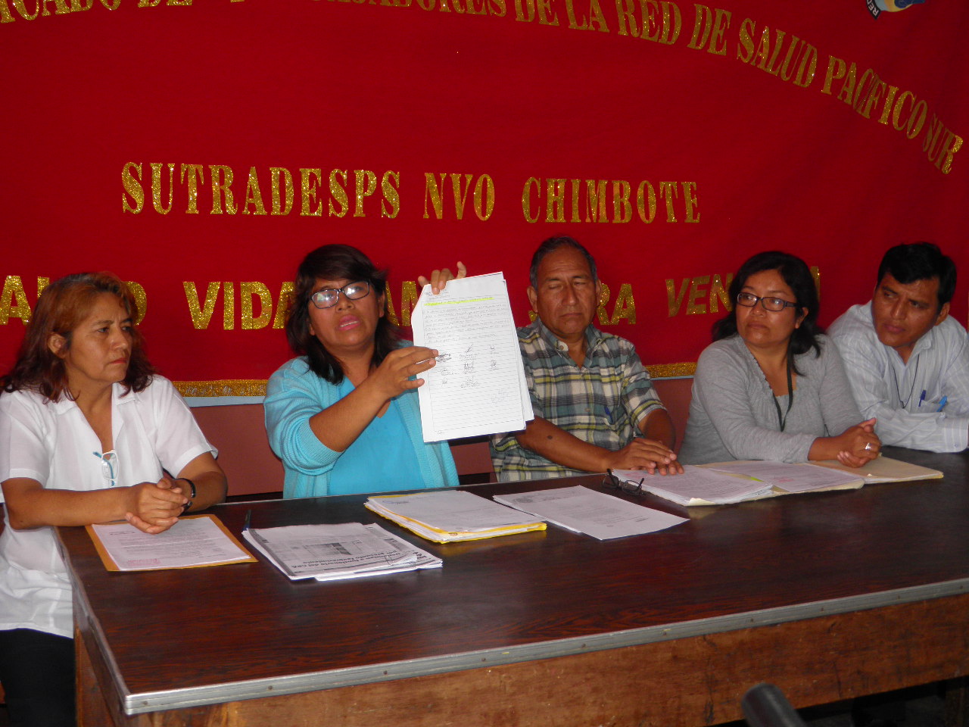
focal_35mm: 44
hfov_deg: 42.9
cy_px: 364
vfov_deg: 32.9
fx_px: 1232
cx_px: 484
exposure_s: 1/60
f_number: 3.3
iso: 100
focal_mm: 7.9
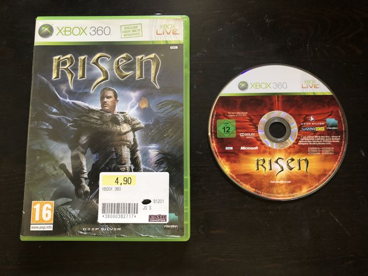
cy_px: 138
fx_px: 298
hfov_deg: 63.4
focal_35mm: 28
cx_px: 184
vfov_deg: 49.7
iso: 100
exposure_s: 1/13
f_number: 1.8
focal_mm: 4
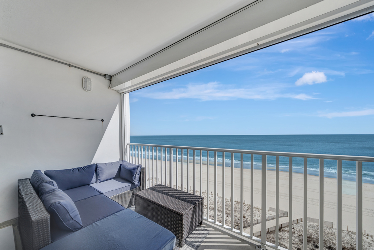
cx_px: 187
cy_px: 125
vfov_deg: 90.0
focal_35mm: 12
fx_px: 125
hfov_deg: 112.6
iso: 320
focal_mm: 12
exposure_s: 1/1250
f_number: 8
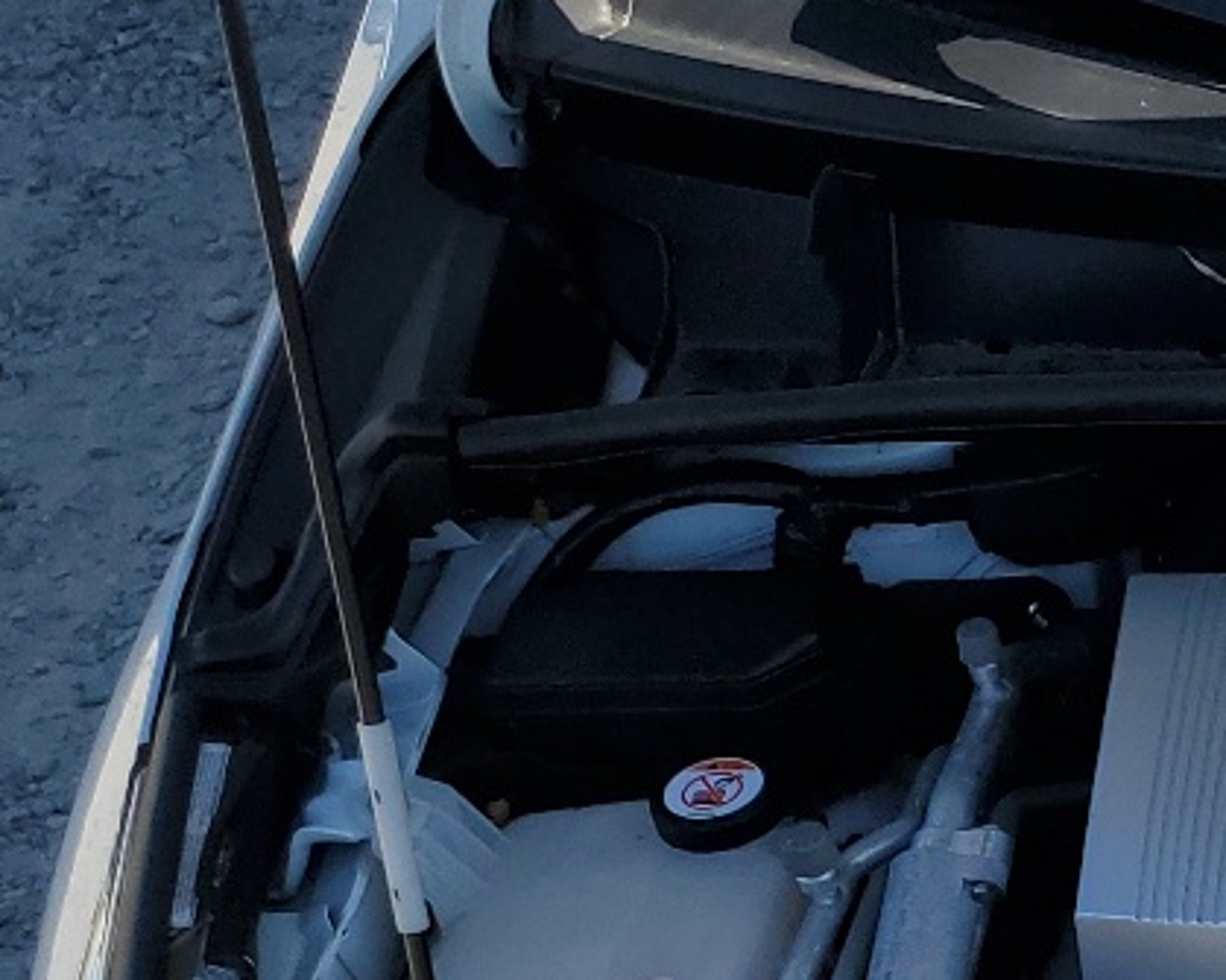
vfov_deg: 15.6
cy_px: 921
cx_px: 2136
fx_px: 3519
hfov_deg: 16.8
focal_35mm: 97
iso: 50
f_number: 1.5
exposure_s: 1/2500
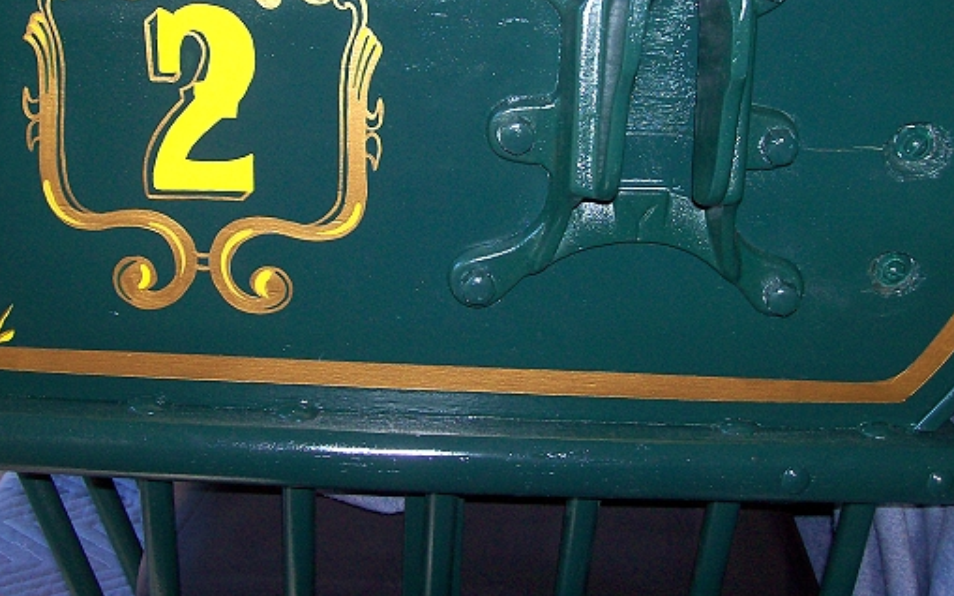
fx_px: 1248
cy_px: 174
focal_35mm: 48
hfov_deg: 41.8
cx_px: 412
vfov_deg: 26.6
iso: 80
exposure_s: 1/64
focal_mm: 6
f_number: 2.7
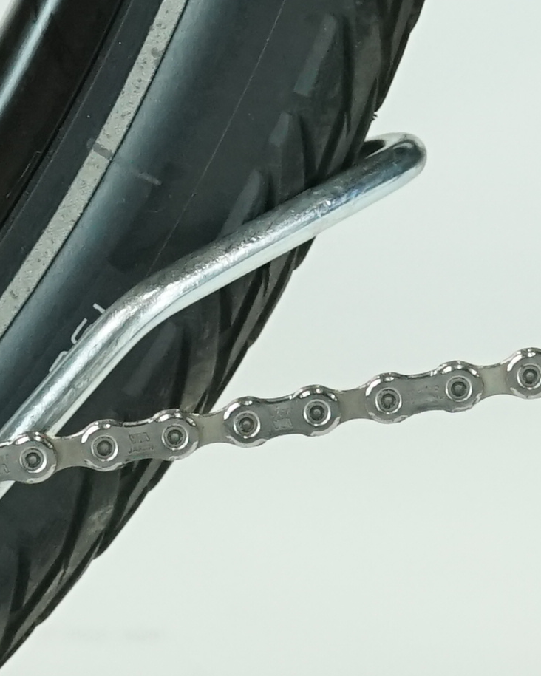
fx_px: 6285
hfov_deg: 4.9
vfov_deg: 6.1
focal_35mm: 314
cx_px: 109
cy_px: -202
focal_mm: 51
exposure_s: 1/200
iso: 1600
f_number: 5.6
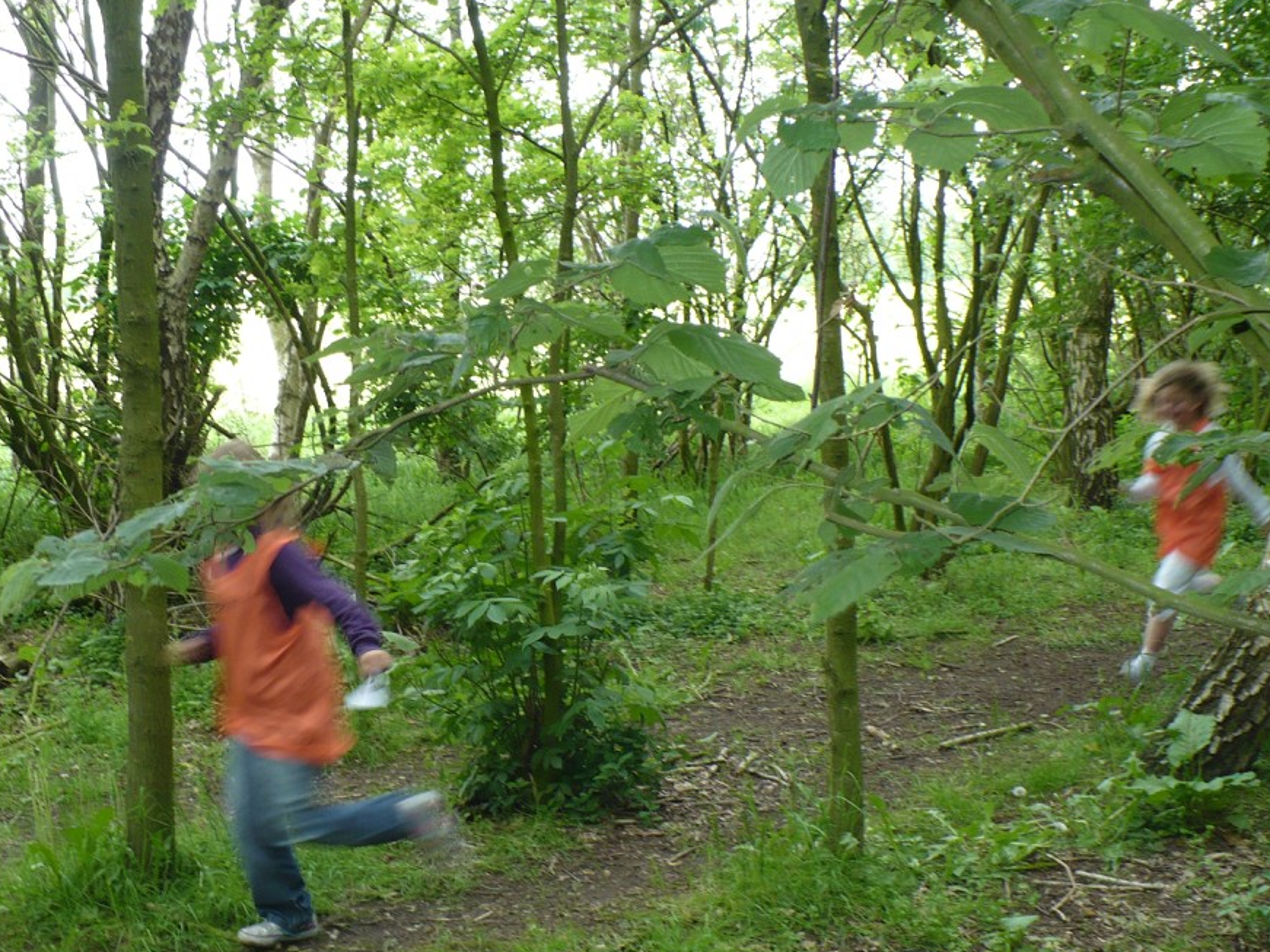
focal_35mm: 51
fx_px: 1871
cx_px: 626
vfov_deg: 28.5
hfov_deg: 37.5
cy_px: 434
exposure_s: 1/30
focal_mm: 6.1
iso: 100
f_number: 2.8
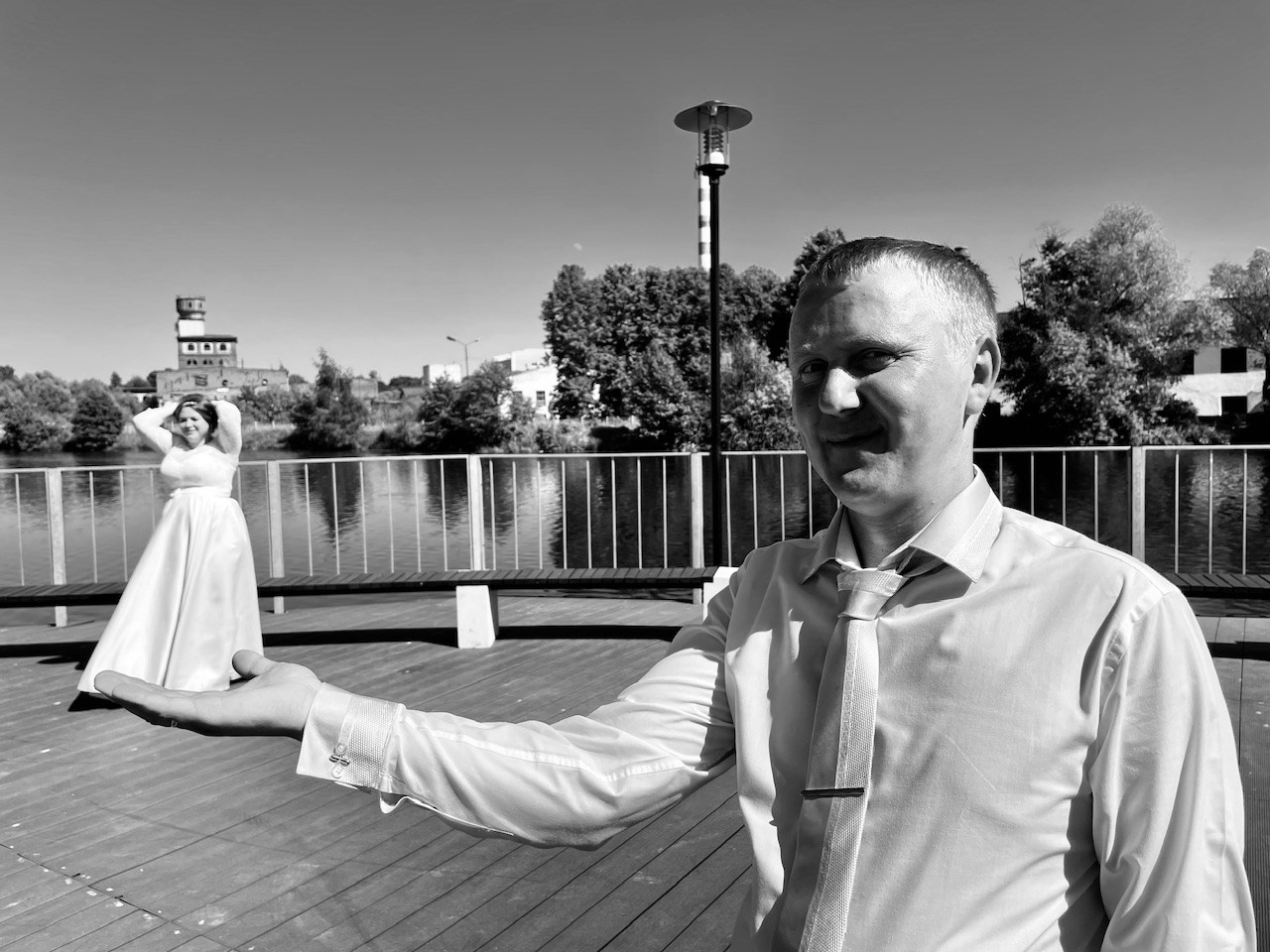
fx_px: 954
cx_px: 635
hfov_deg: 67.3
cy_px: 476
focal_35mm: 26
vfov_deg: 53.1
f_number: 1.6
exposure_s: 1/4292
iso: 32
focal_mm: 4.2
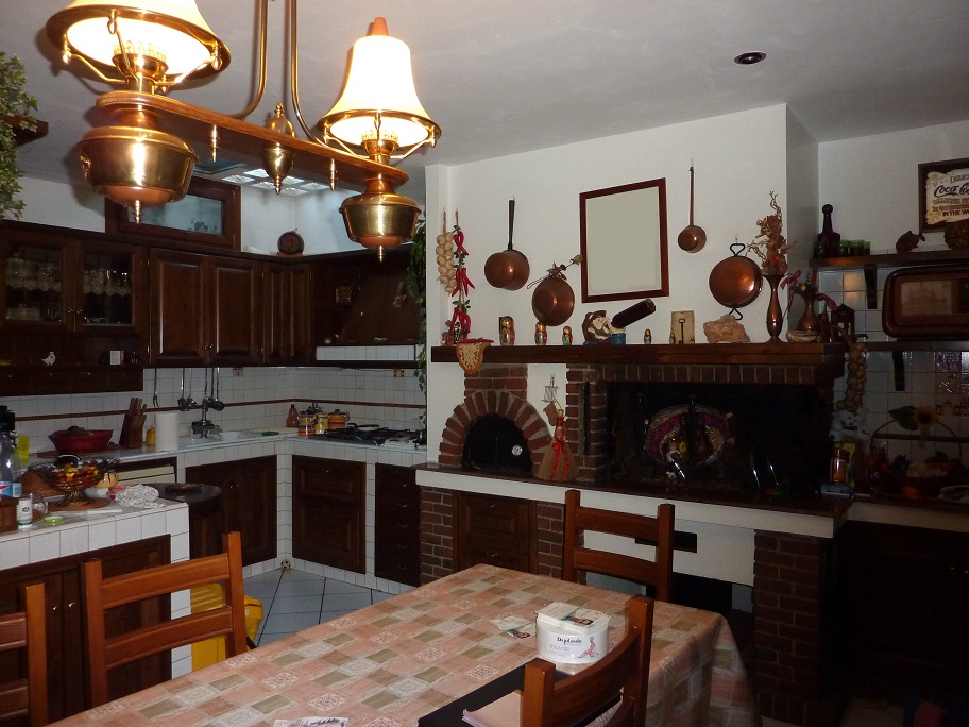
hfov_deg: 69.4
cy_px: 364
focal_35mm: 25
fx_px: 700
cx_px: 484
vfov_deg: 54.9
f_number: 3.3
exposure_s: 1/30
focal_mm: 4.1
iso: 320
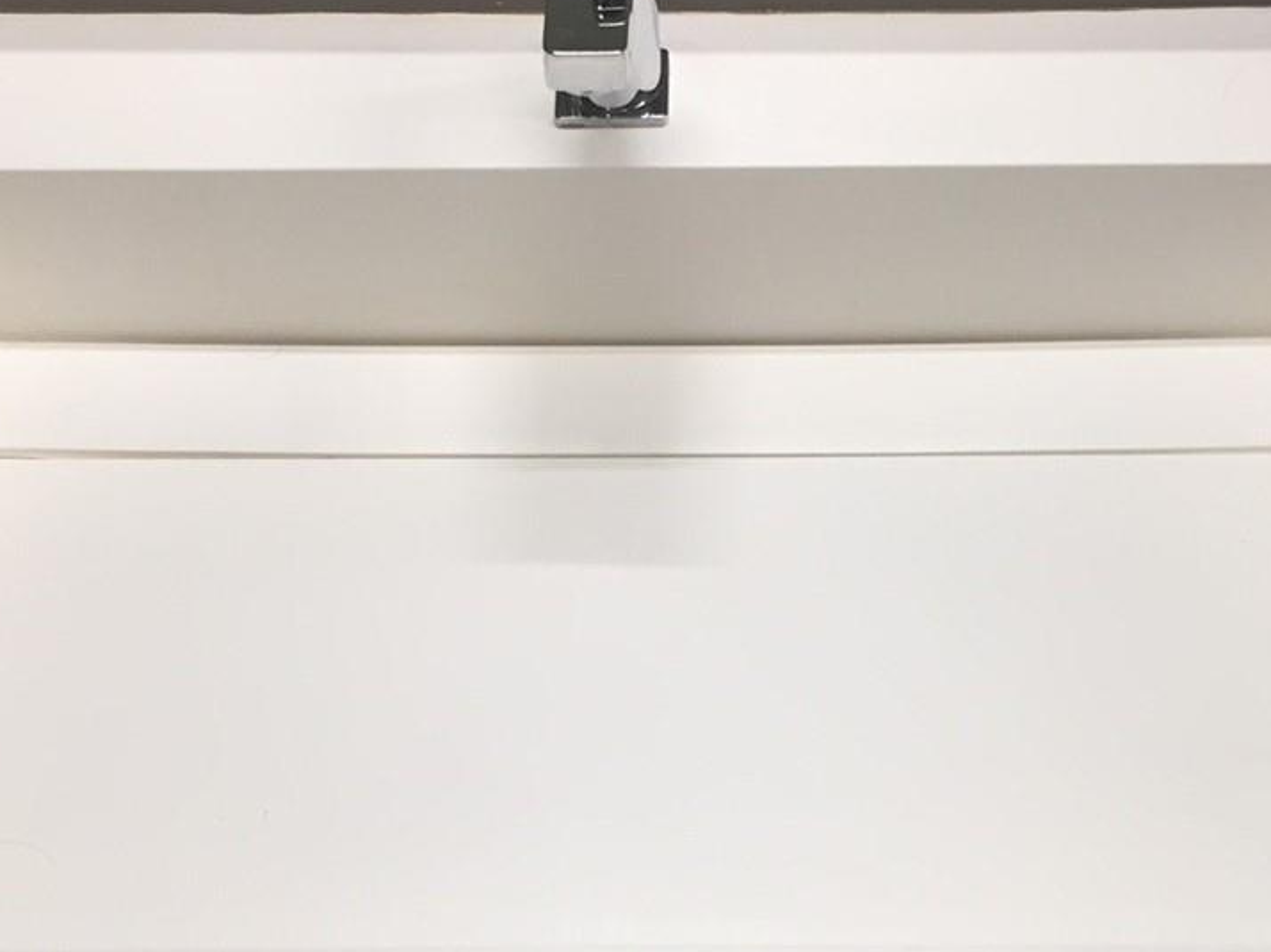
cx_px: 712
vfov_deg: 22.3
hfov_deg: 29.8
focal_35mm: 65
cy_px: 728
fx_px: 2386
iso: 40
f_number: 2.2
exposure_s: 1/30
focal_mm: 4.15
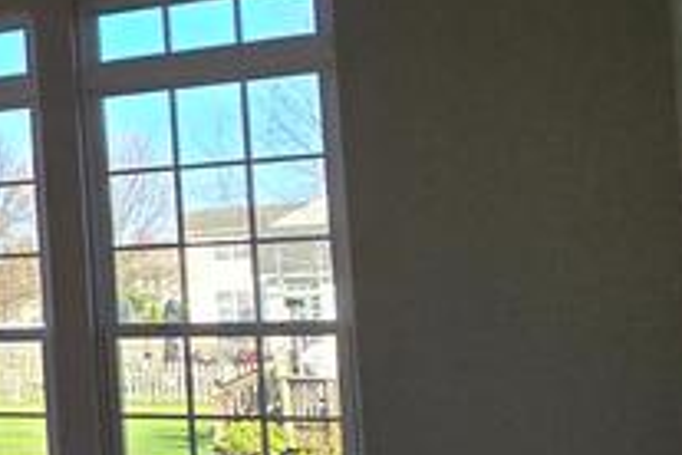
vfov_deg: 20.2
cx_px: -955
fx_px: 1269
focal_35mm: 67
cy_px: 300
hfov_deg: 15.2
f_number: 2.2
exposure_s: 1/314
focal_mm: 2.2
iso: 50
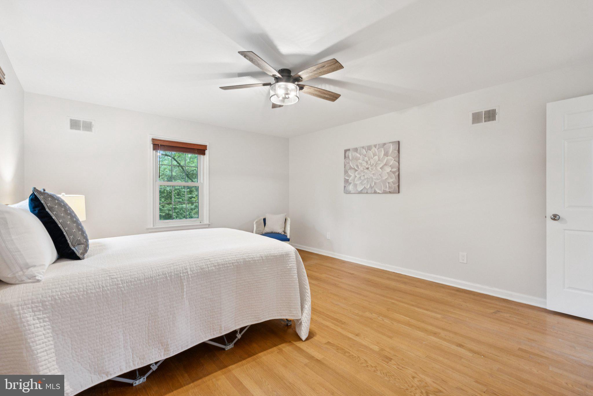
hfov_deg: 96.7
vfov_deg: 73.7
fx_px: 264
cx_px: 296
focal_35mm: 16
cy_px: 198
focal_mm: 16
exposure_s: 1/8
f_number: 8
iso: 500
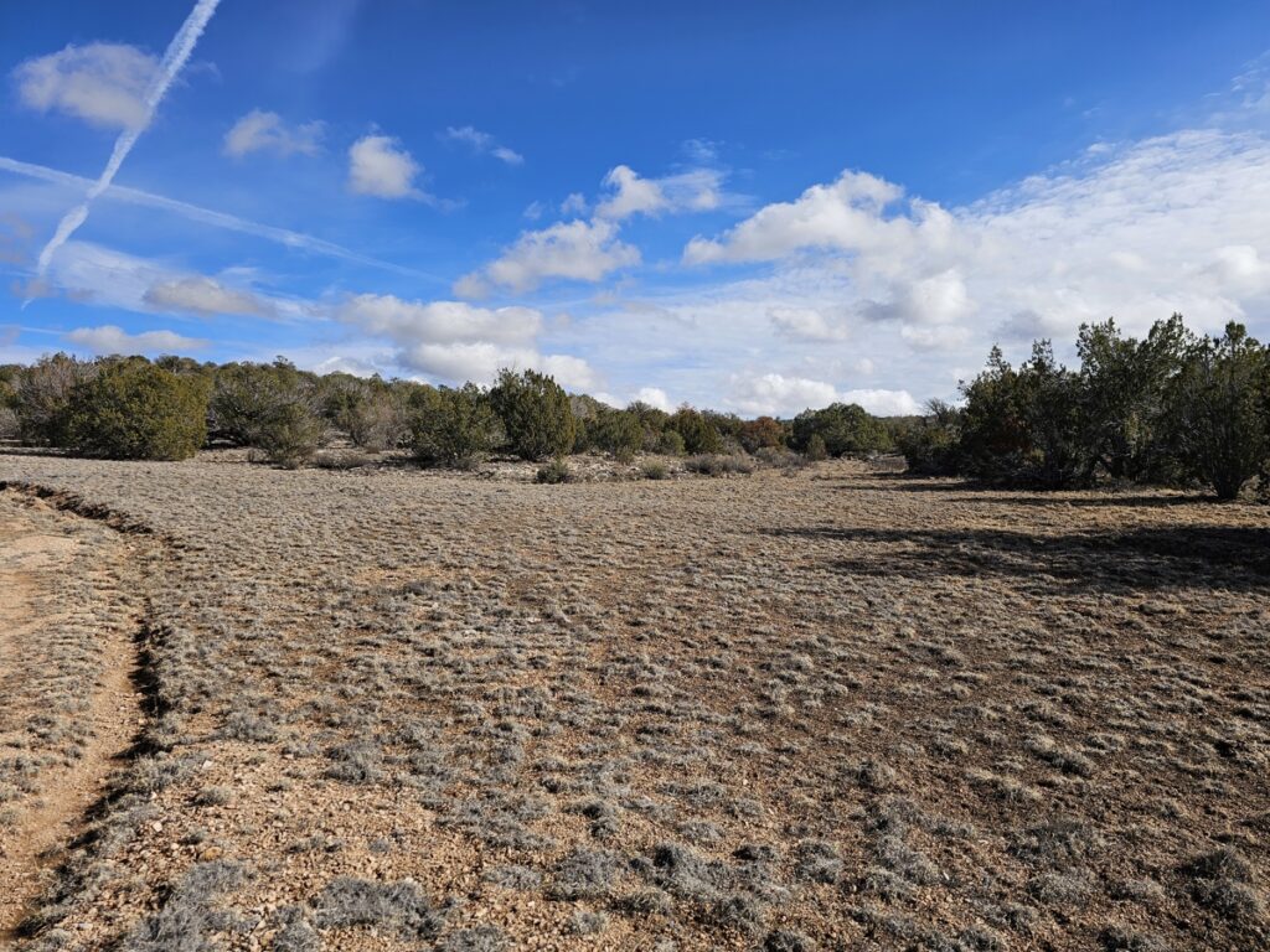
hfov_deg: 73.9
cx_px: 635
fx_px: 844
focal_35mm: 23
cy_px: 476
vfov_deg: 58.9
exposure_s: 1/1111
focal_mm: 6.3
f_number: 1.7
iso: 10
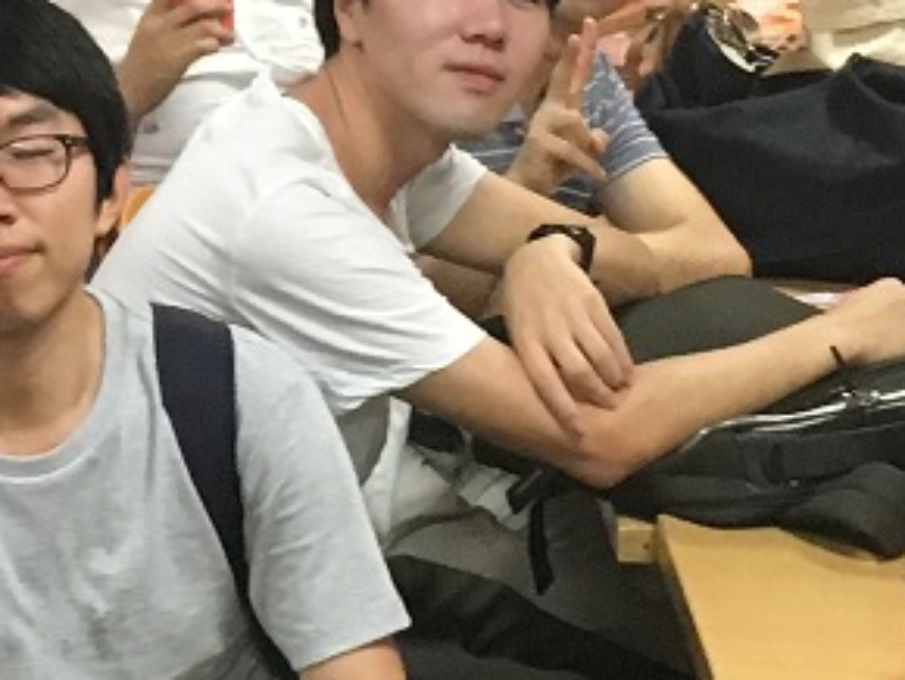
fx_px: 3925
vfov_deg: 9.8
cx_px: 112
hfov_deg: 13.1
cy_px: -61
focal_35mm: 150
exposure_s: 1/30
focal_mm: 4.15
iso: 200
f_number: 2.2
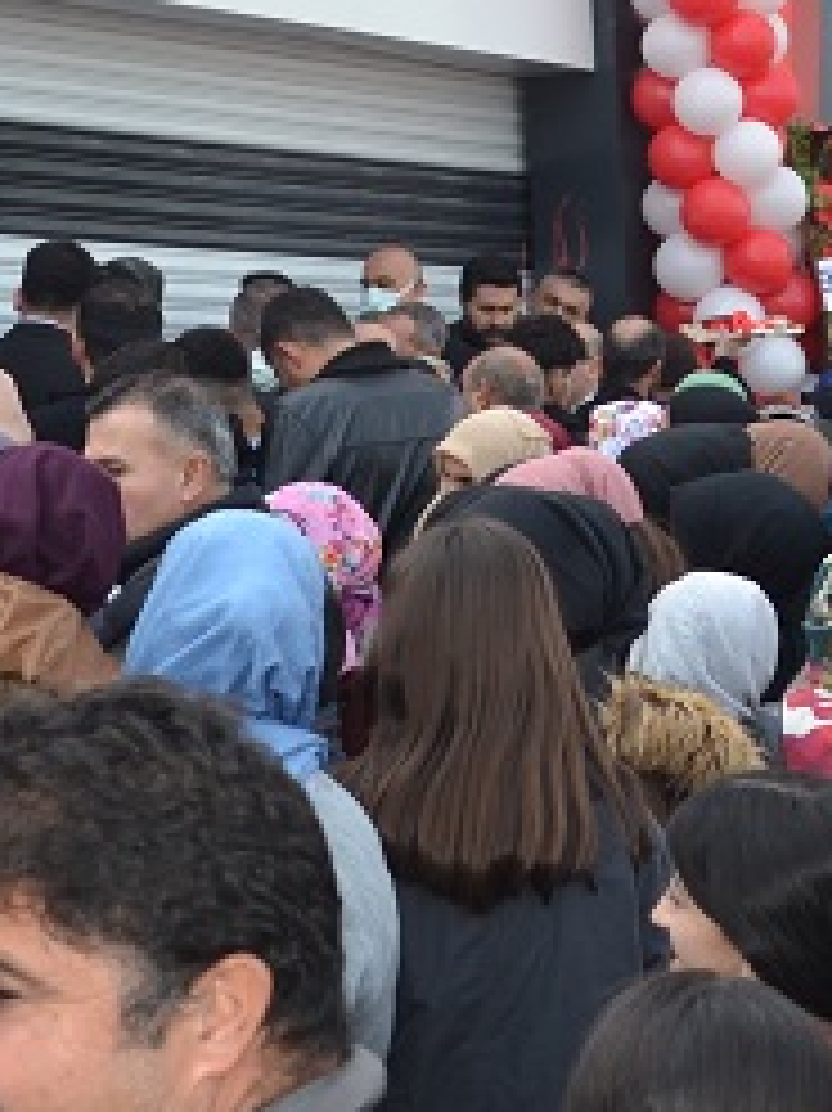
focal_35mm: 100
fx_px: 3207
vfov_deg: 19.3
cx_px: 324
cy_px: 97
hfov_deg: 14.8
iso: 100
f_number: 4
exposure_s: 1/160
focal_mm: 18
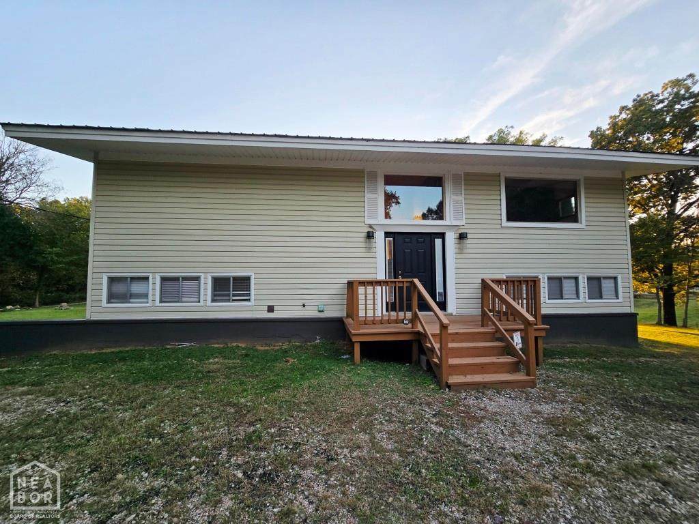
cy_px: 262
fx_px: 263
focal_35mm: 13
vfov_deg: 89.9
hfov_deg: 106.2
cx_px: 350
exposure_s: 1/164
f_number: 2.2
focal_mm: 2.2
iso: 50
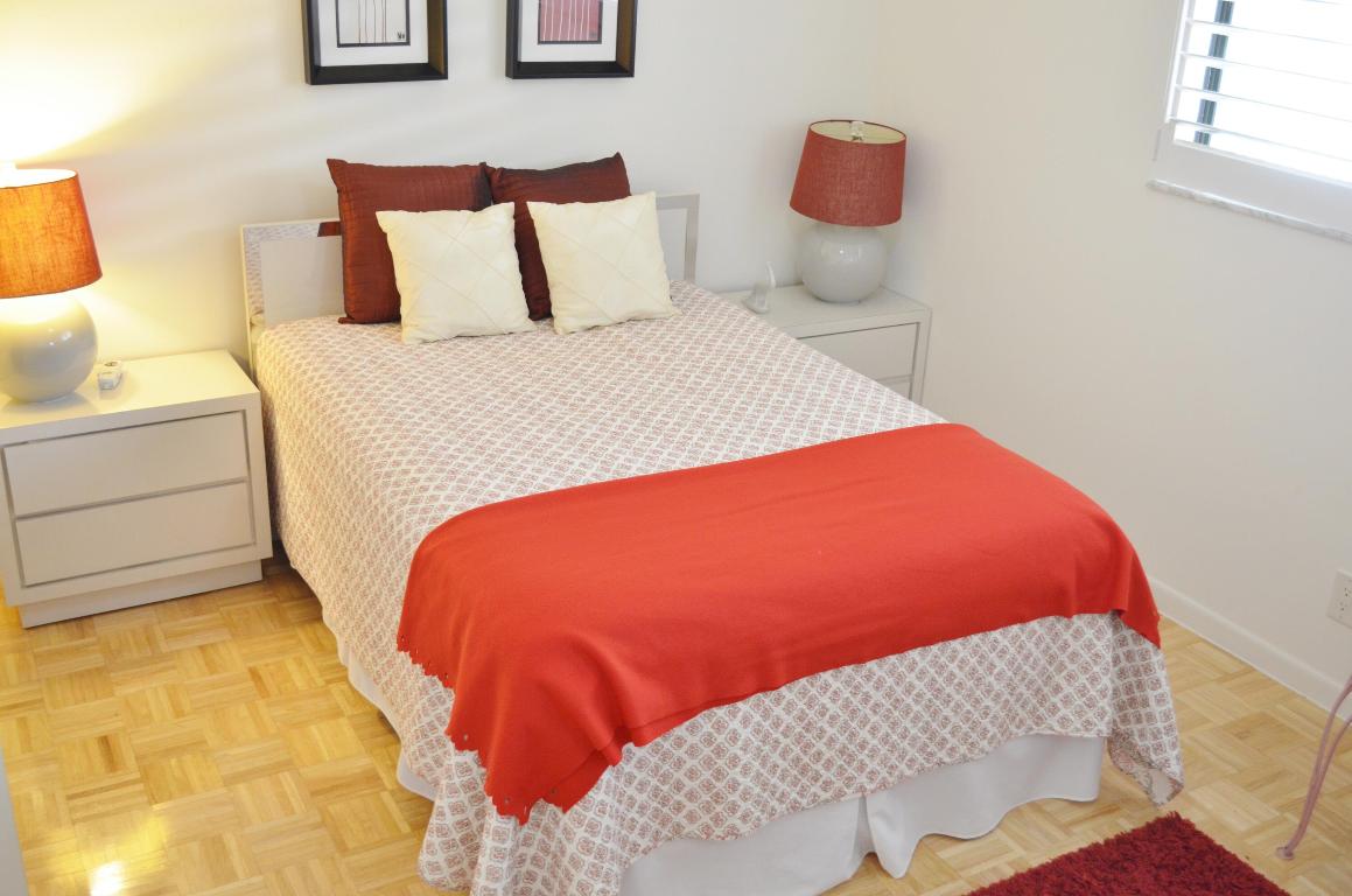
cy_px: 448
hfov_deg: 53.2
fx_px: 1349
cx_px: 676
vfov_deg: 36.7
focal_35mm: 36
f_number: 4
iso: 900
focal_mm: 24
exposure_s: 1/30
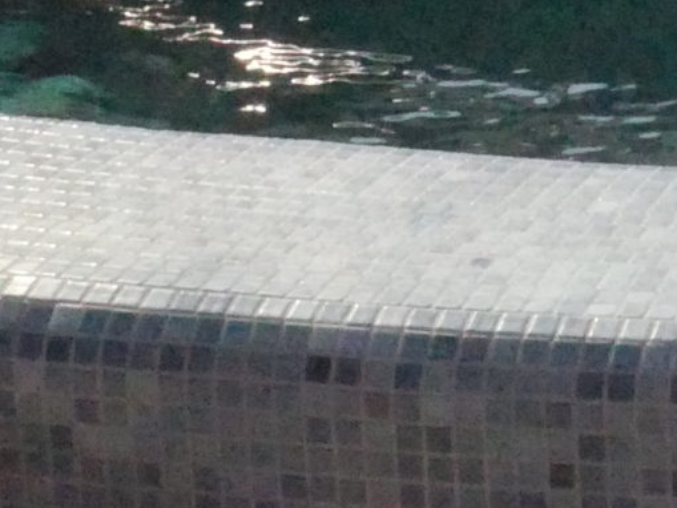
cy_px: -453
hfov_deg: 10.7
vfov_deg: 8.3
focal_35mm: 171
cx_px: 1307
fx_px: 3345
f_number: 22
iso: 12800
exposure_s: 1/1600
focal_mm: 17
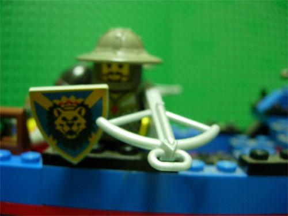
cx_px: 144
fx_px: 316
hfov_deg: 49.0
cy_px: 108
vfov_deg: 37.7
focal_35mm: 38
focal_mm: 7.8
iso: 163
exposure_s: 1/4
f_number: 2.8
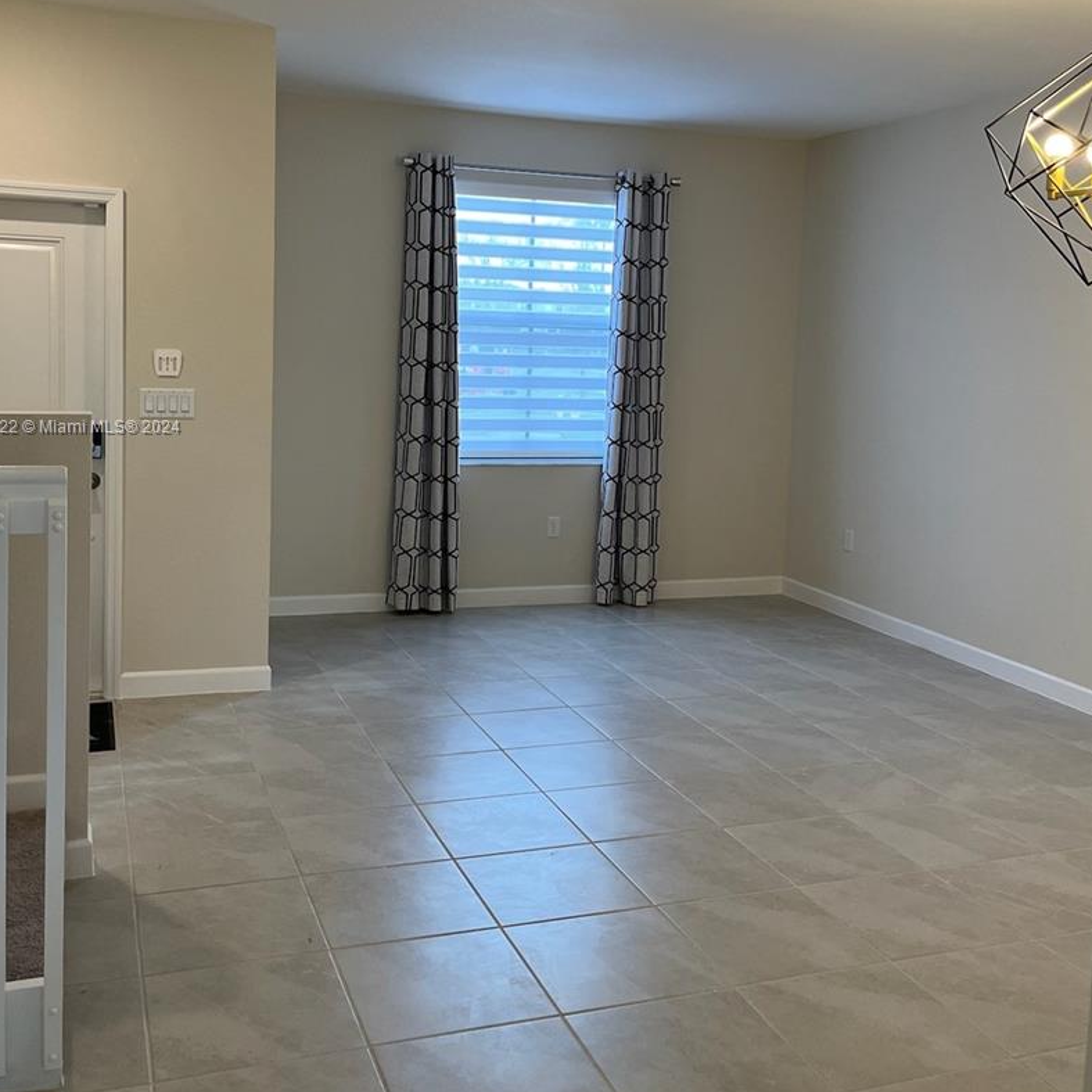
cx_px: 550
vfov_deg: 46.9
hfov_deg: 47.2
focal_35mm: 35
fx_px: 1249
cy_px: 428
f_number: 1.6
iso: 125
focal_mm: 5.1
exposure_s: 1/120
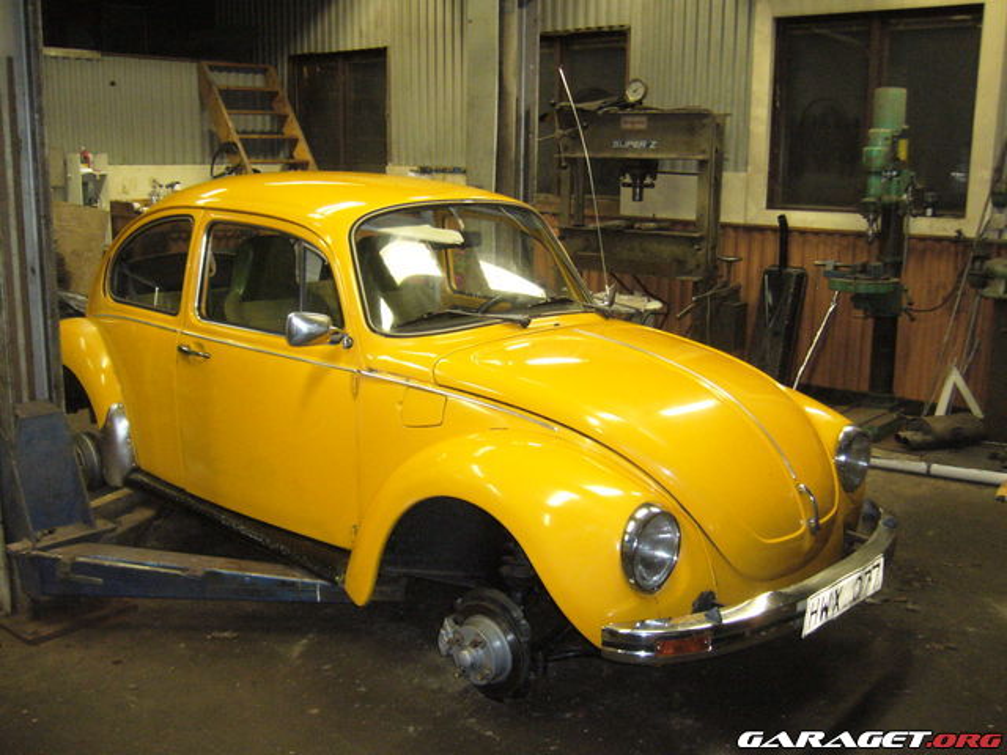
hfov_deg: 52.6
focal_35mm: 35
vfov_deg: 40.7
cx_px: 504
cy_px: 378
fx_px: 1018
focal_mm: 5.8
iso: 400
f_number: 2.8
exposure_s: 1/30
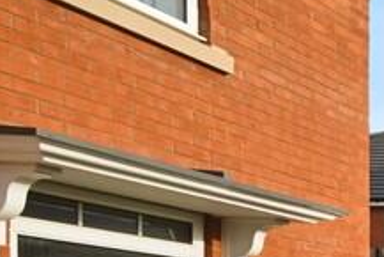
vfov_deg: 18.4
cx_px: 872
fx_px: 704
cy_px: 378
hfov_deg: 16.3
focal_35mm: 66
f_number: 8
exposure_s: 1/250
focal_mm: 14
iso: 100
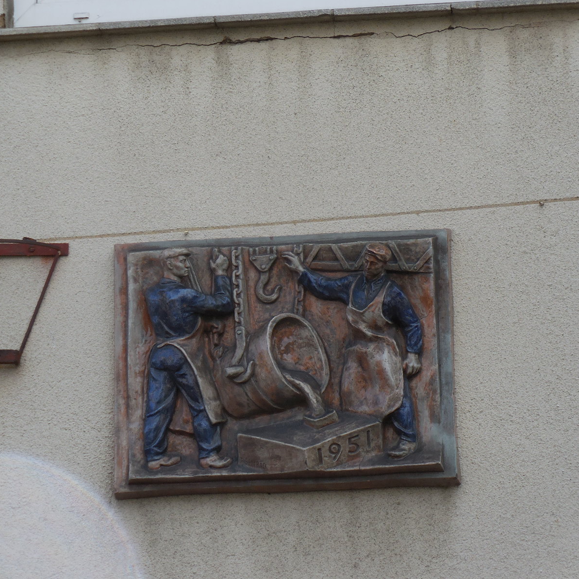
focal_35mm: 134
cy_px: 289
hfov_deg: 13.0
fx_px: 2536
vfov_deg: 13.0
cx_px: 276
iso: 125
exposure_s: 1/320
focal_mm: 20.4
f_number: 5.1
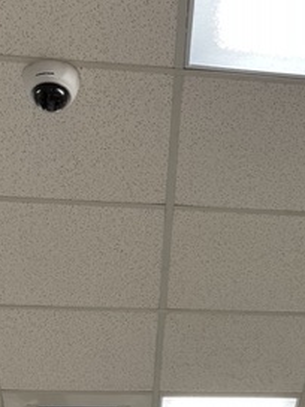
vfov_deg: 19.9
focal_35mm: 98
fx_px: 1151
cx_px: 397
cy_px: 296
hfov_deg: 14.5
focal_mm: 5.1
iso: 64
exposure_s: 1/120
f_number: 1.6
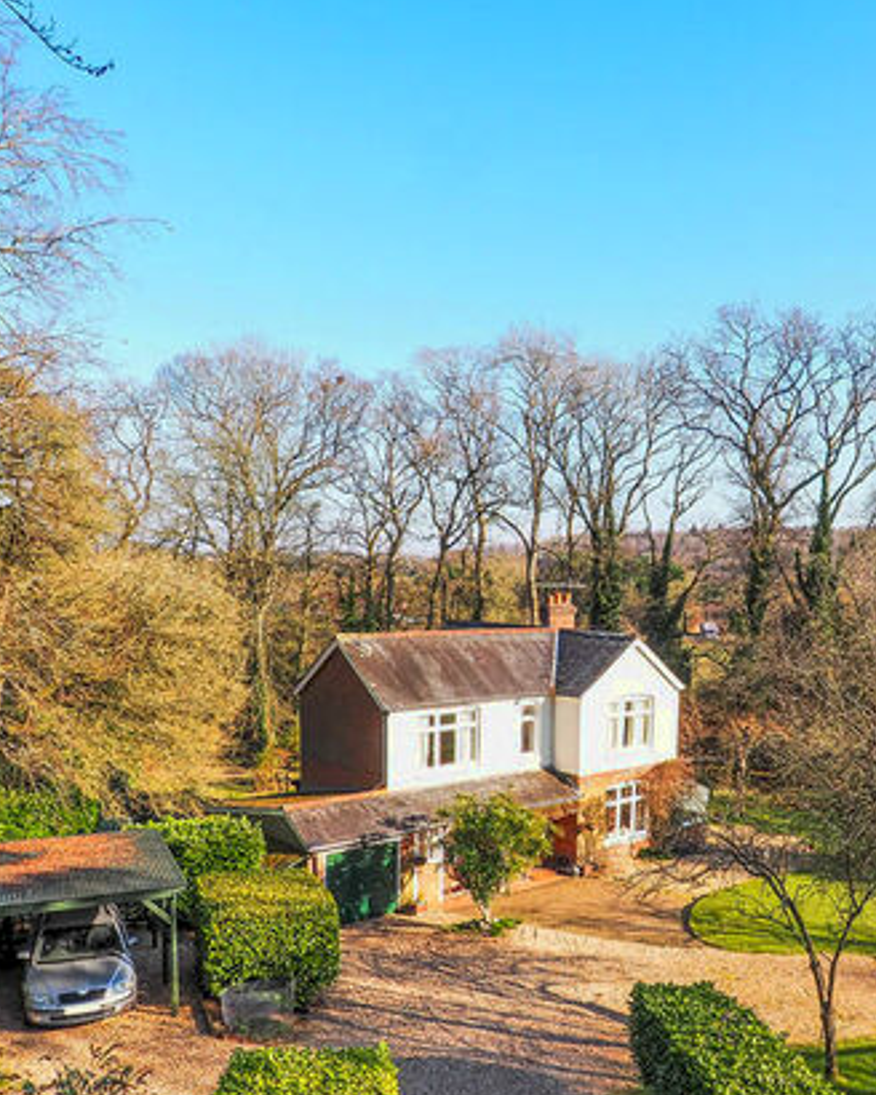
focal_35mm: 30
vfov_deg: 58.1
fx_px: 972
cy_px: 680
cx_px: 614
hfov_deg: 47.4
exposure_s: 1/250
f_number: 8
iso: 200
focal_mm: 9
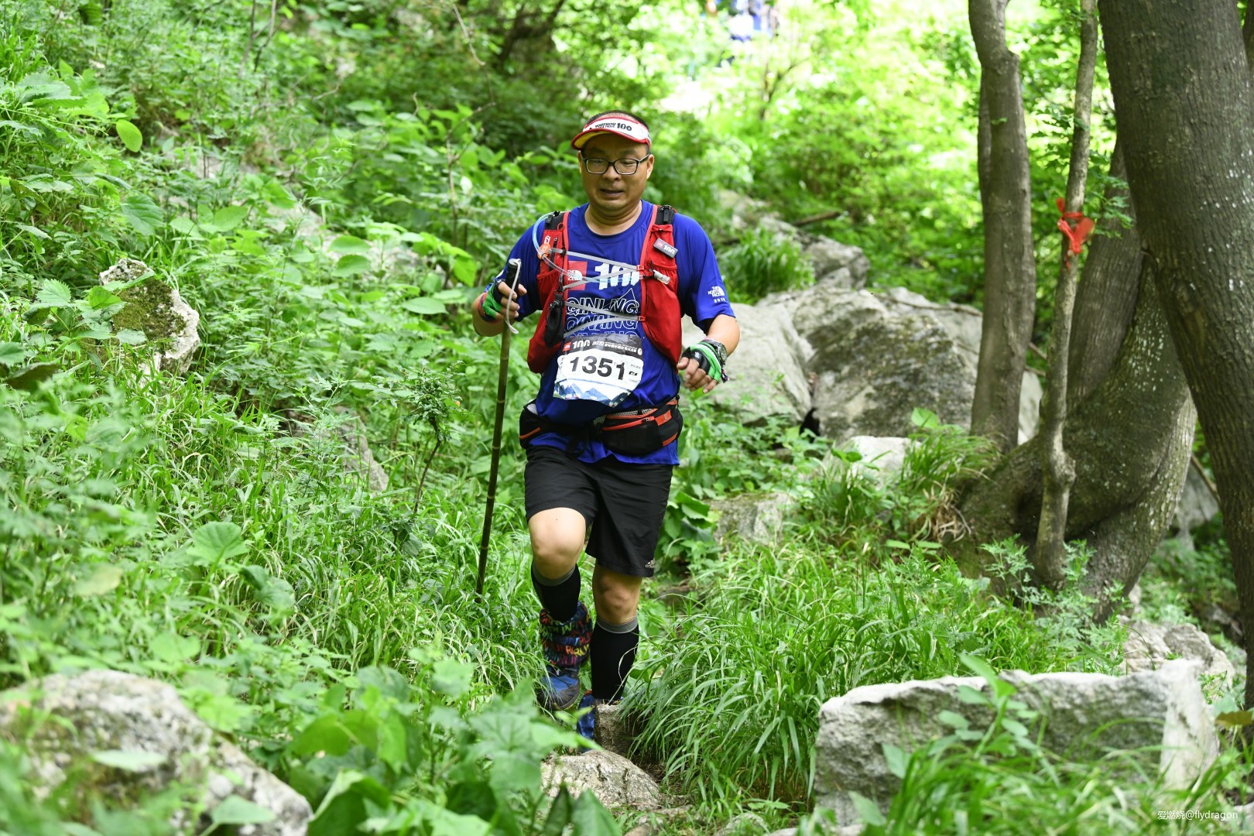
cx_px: 627
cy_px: 418
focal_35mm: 70
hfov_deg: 28.8
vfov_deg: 19.5
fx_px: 2438
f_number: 3.5
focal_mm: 70
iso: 1600
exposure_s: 1/400
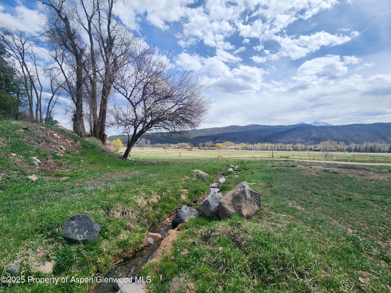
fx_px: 147
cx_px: 196
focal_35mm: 13
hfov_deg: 106.2
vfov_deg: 89.9
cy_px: 146
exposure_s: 1/2614
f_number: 2.2
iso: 50
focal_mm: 2.2
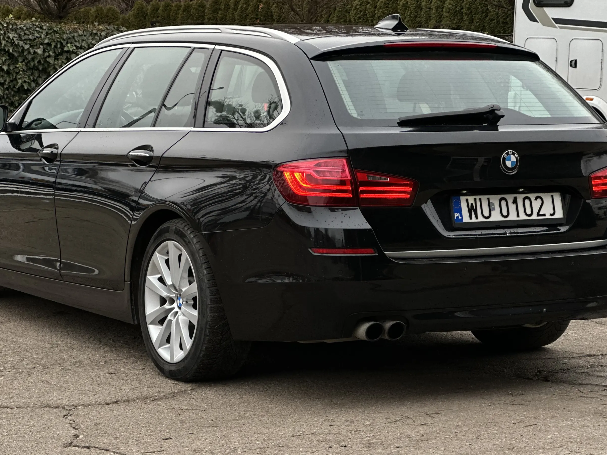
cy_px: 255
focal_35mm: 100
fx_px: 1754
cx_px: 282
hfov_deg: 19.6
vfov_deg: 14.8
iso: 64
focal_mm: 9
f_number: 2.8
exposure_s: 1/121
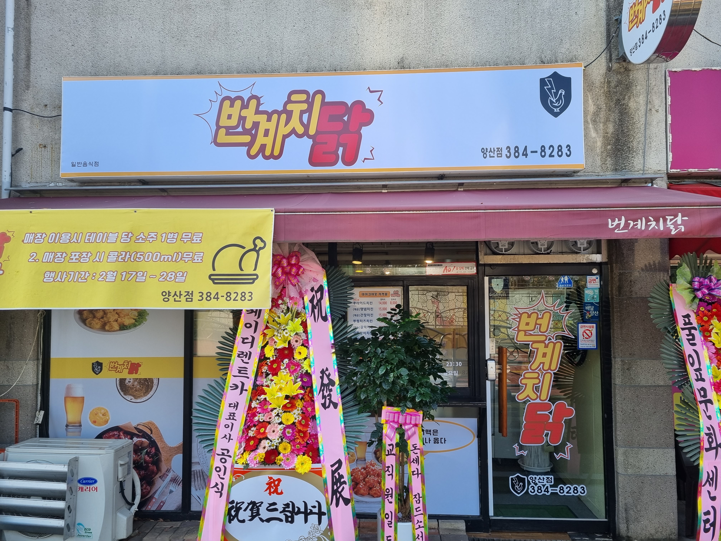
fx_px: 542
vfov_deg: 53.1
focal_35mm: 26
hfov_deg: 67.3
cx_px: 360
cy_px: 270
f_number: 1.8
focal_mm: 5.4
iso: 50
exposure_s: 1/596
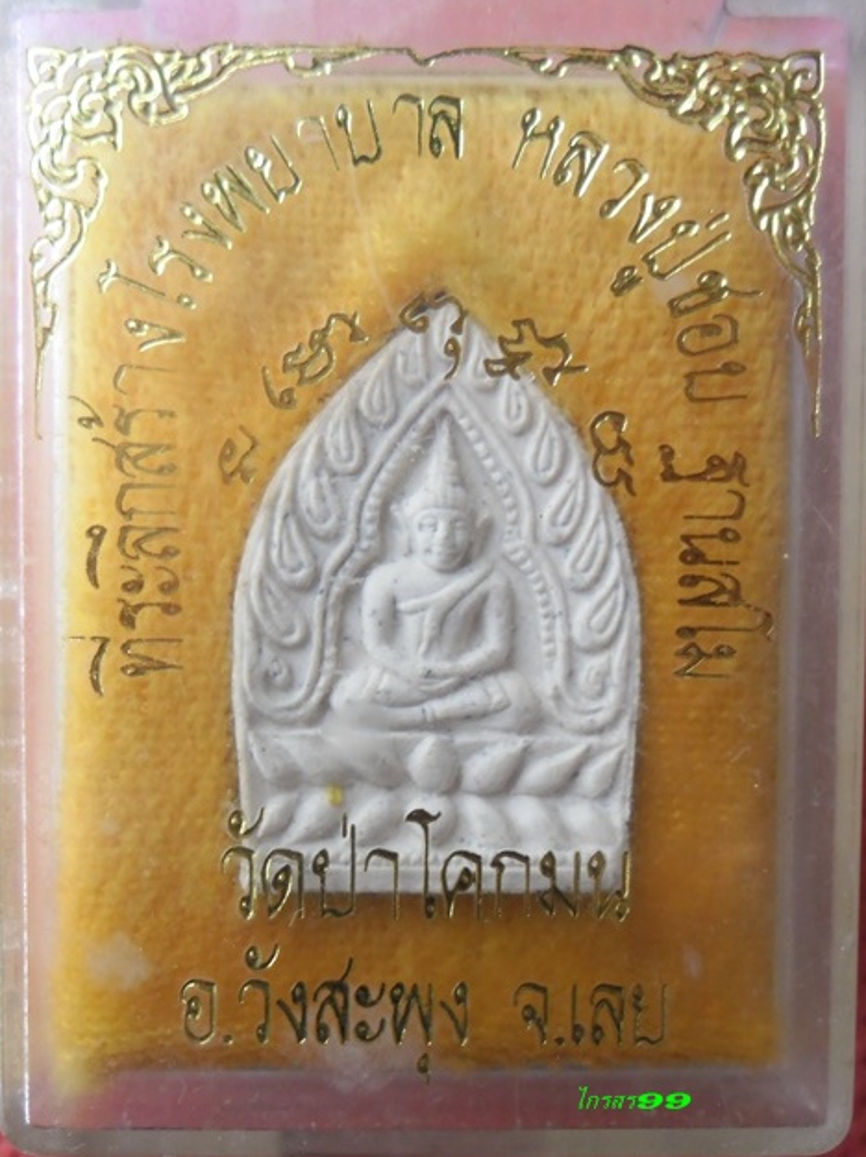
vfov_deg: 65.4
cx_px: 433
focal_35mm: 27
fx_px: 902
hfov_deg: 51.3
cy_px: 578
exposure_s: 1/59
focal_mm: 4.9
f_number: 3.5
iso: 100
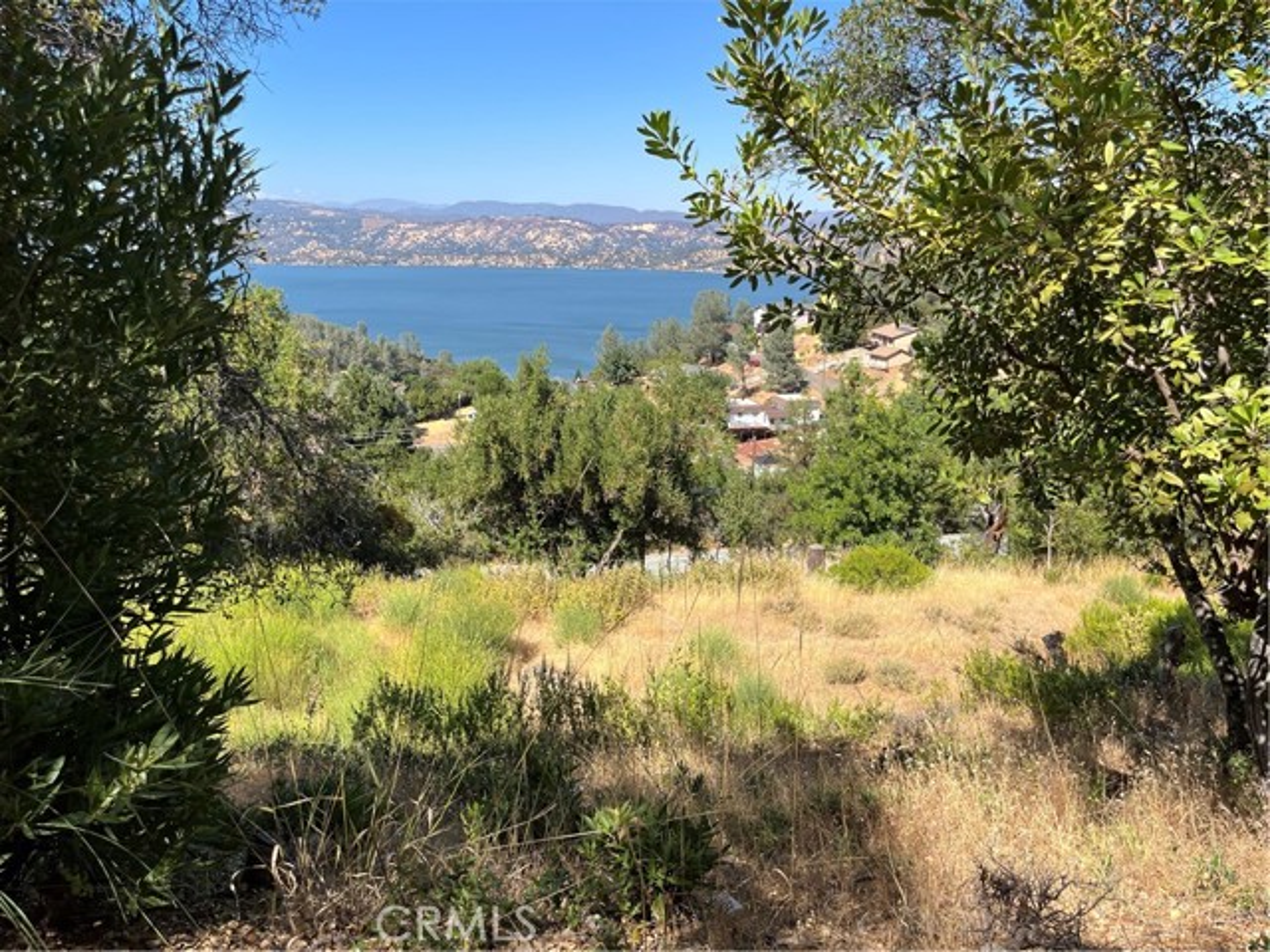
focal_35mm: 26
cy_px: 476
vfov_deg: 53.1
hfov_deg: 67.3
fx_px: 954
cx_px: 635
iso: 50
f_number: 1.6
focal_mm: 5.1
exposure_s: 1/2268
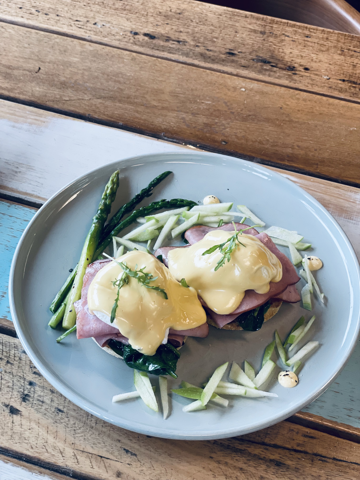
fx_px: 721
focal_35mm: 52
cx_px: 180
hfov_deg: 28.0
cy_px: 240
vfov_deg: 36.8
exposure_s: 1/100
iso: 125
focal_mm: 6
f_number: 2
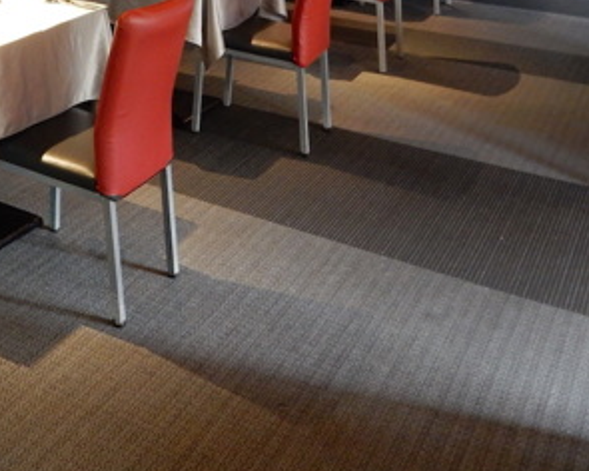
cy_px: 16
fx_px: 924
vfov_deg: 27.2
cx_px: -6
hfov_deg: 32.4
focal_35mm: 53
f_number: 3.7
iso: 400
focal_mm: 4.5
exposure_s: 1/10
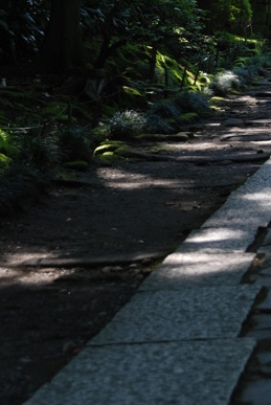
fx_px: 1520
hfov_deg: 10.2
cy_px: 164
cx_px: 220
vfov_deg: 15.2
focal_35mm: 135
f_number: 5
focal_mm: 34
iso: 100
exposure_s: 1/50
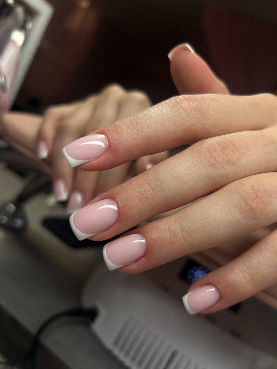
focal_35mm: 27
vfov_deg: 65.3
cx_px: 138
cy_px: 191
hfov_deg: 51.4
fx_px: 288
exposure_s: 1/614
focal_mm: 5.7
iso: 50
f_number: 1.5
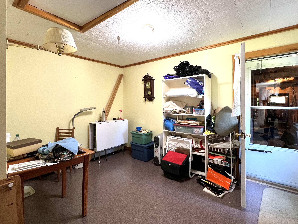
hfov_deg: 94.5
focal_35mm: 16
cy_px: 103
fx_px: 138
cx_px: 154
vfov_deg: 78.0
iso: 160
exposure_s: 1/60
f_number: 1.8
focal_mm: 1.57
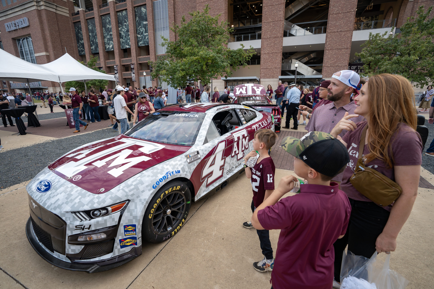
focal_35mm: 16
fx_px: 193
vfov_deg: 73.8
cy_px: 144
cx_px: 217
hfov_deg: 96.7
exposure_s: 1/640
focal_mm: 16
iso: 800
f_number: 5
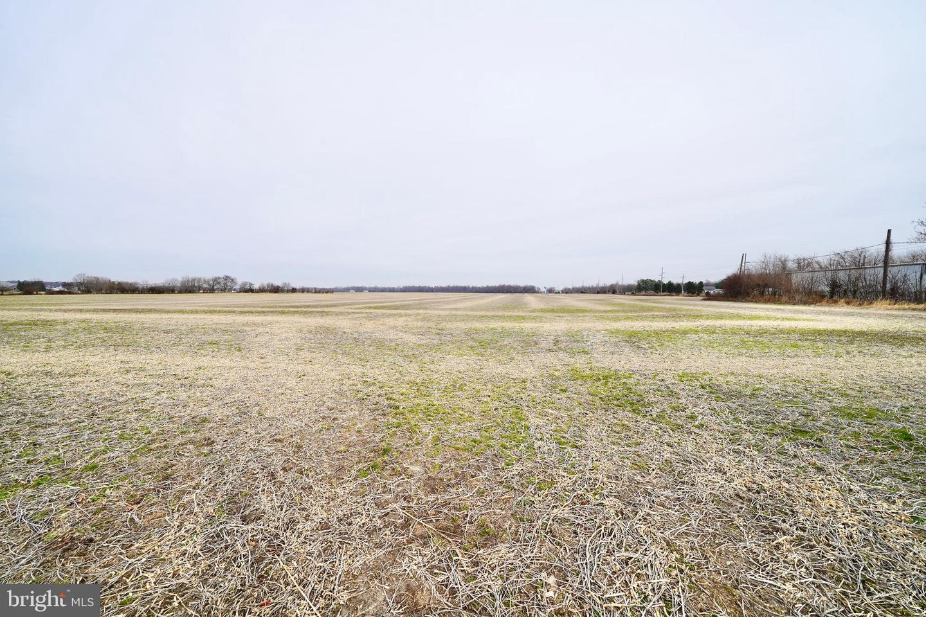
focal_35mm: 12
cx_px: 463
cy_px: 308
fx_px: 309
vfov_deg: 90.0
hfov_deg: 112.6
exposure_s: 1/125
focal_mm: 12
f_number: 9
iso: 100
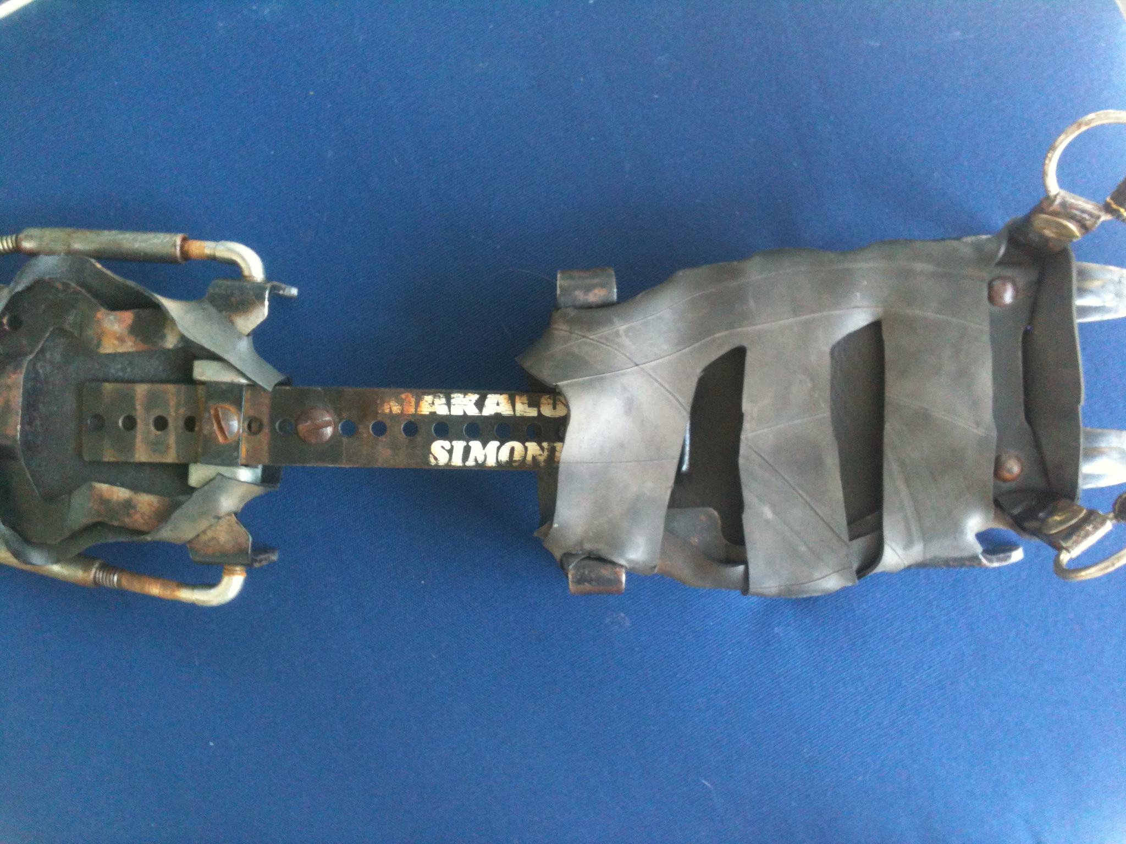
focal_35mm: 35
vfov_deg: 40.7
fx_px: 1138
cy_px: 422
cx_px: 563
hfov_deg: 52.6
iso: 125
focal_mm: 3.85
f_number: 2.8
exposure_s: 1/15
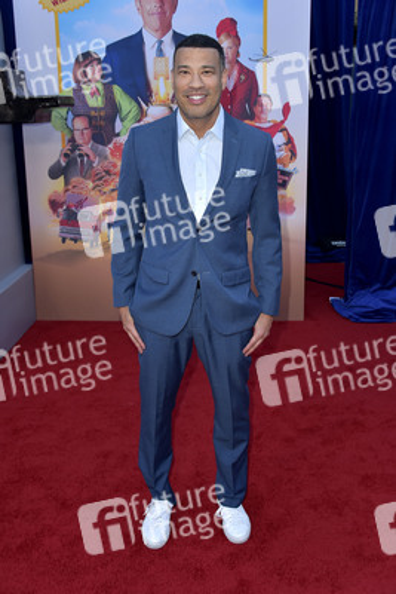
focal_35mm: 34
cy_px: 297
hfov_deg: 38.9
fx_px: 560
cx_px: 198
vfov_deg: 55.8
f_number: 6.3
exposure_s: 1/250
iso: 400
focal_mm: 34
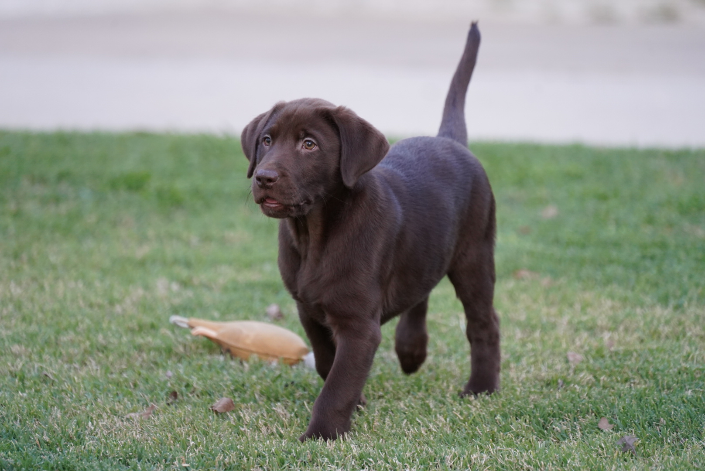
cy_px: 236
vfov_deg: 5.0
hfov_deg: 7.4
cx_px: 352
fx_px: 5448
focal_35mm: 278
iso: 3200
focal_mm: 278
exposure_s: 1/320
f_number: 5.6
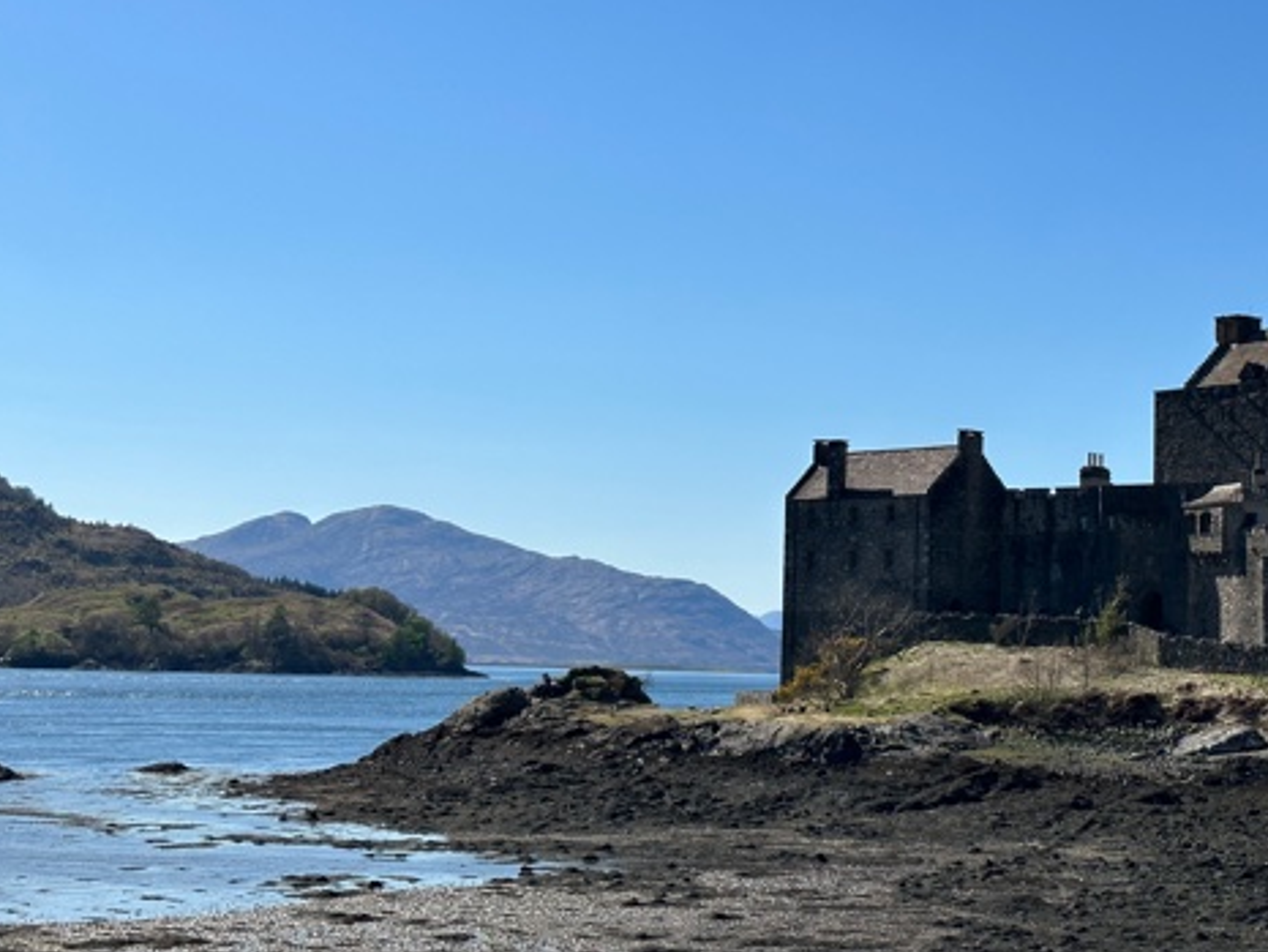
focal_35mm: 66
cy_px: 406
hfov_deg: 29.2
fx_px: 2418
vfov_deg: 22.2
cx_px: 810
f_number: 1.78
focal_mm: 6.86
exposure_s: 1/7634
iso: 64
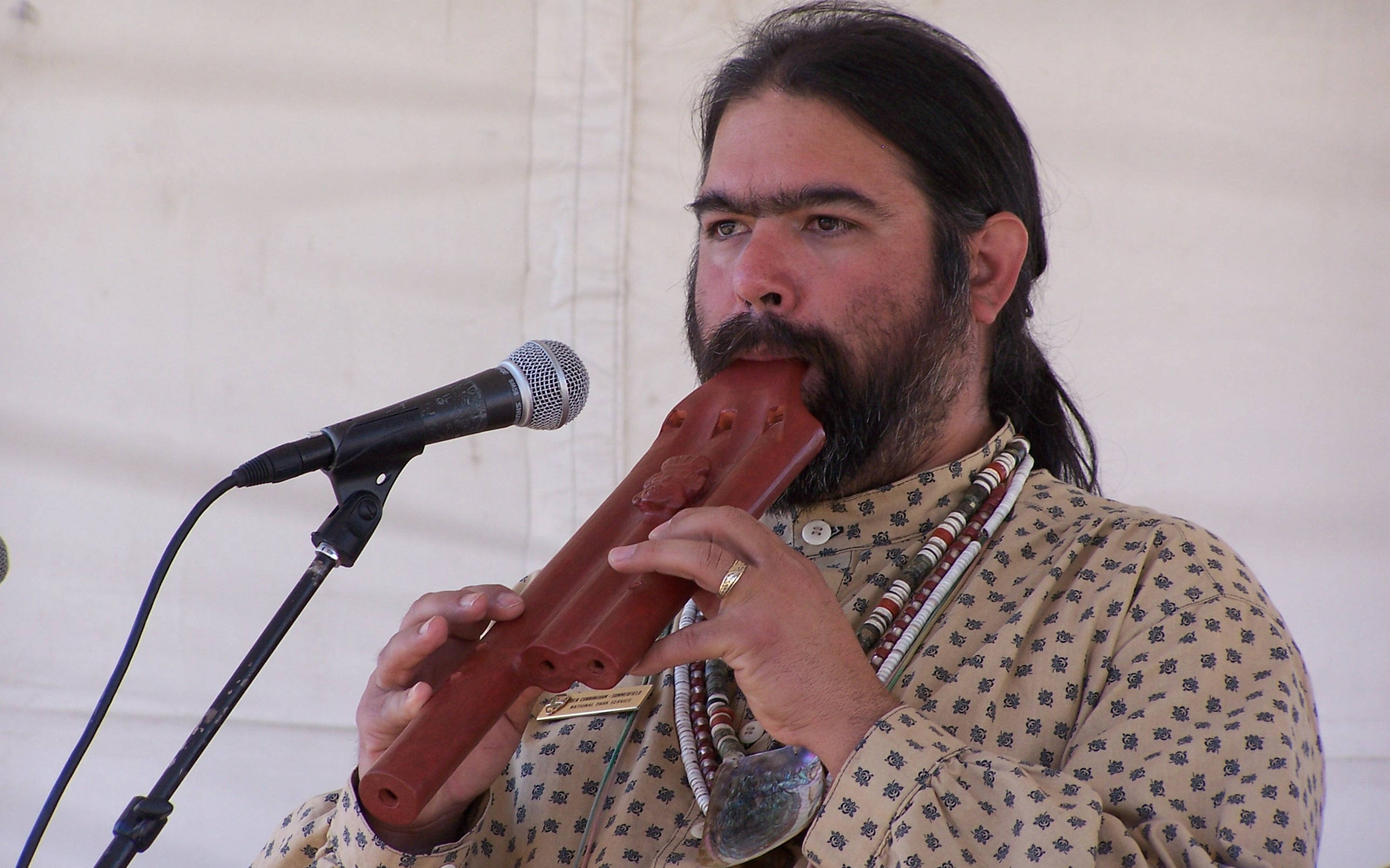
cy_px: 406
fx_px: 9583
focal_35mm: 253
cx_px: 696
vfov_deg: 5.2
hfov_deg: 8.3
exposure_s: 1/320
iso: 80
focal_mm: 39.5
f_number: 3.3
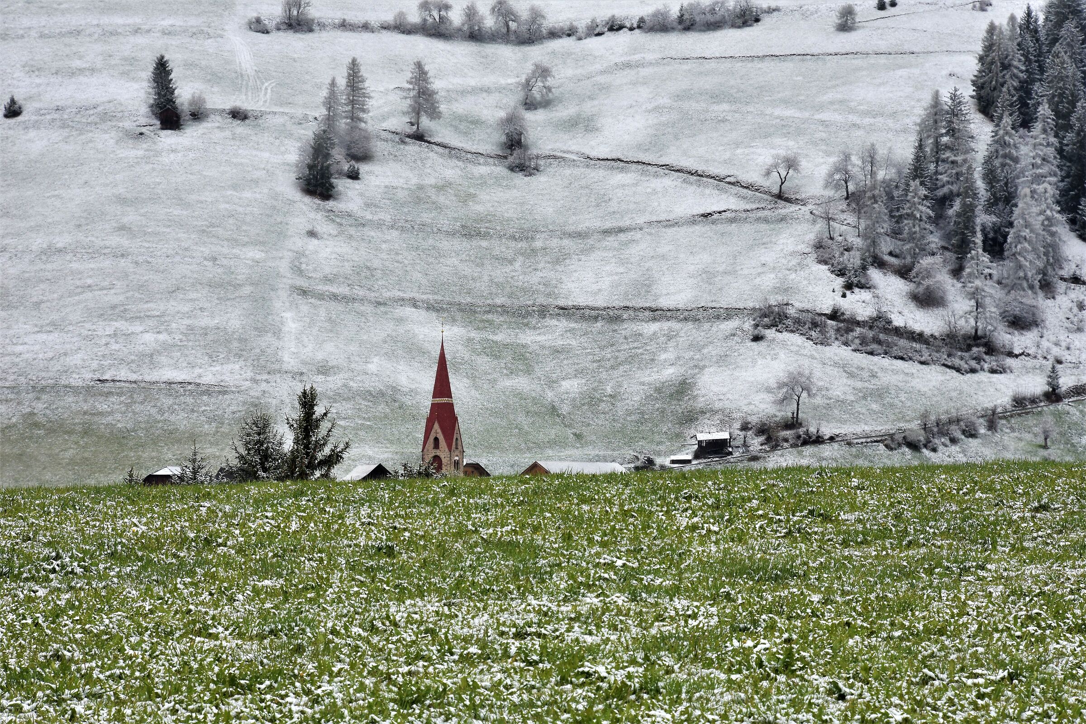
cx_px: 543
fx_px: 3620
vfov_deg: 11.4
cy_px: 362
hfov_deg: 17.1
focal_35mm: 120
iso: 100
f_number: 9
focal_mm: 80
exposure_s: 1/200
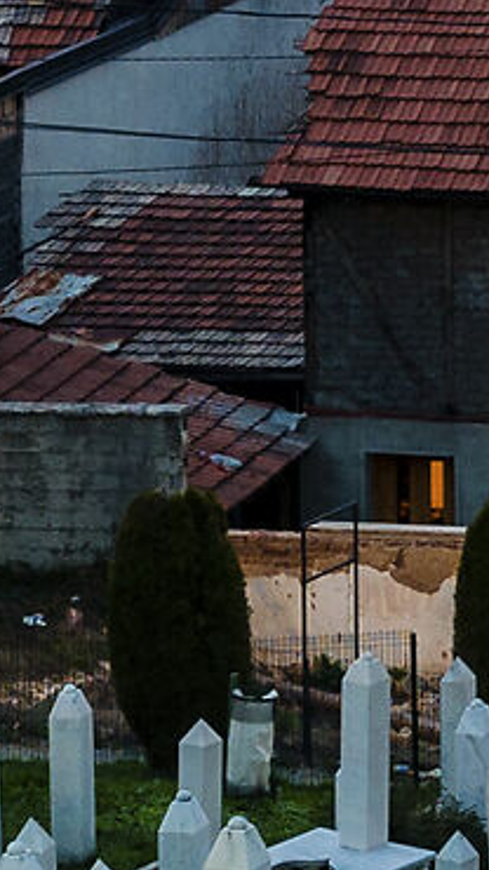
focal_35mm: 315
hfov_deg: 3.6
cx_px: 2071
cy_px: -614
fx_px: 7273
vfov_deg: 6.7
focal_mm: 31
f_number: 8
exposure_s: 2
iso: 200
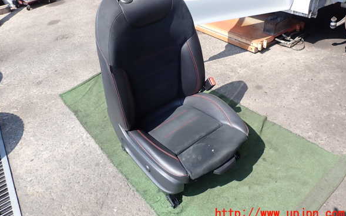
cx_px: 172
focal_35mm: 27
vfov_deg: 45.8
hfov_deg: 68.4
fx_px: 255
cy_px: 89
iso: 100
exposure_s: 1/500
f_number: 2.8
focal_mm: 4.5
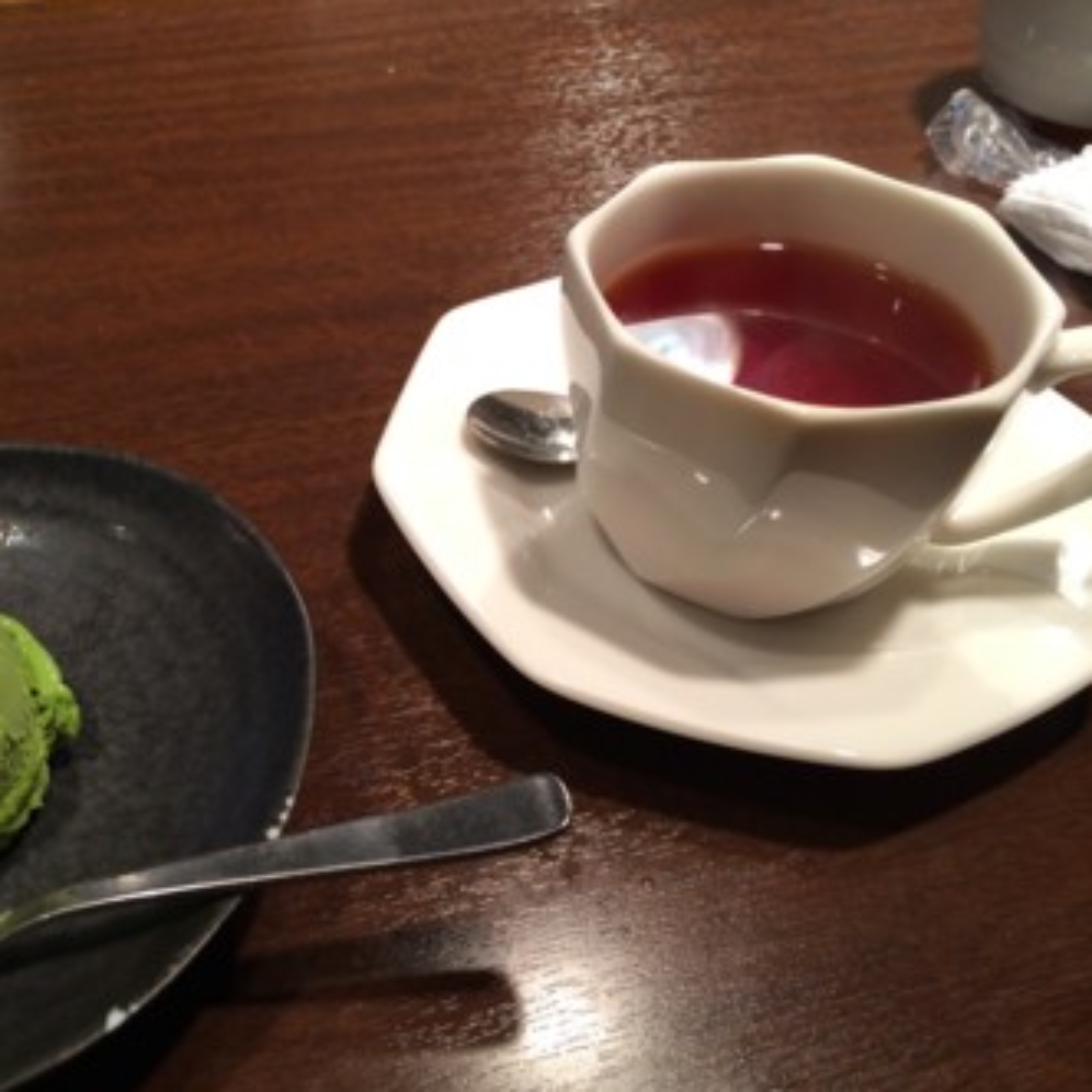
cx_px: 365
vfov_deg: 46.0
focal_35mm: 36
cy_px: 549
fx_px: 1285
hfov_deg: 45.4
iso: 125
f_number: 2.2
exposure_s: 1/30
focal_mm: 4.12
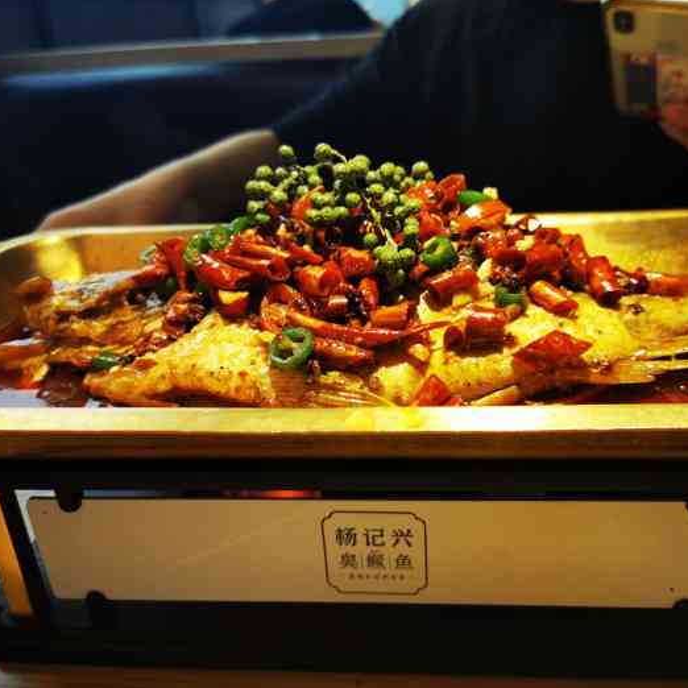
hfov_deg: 50.8
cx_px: 406
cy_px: 343
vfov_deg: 51.1
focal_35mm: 32
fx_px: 720
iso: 64
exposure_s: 1/100
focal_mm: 5.56
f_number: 1.6
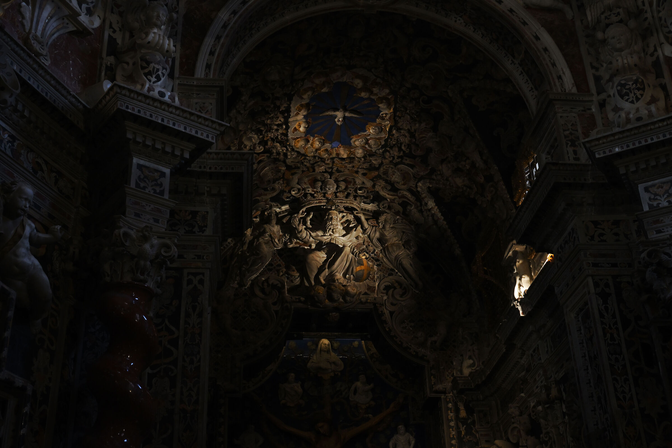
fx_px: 854
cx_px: 336
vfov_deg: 29.4
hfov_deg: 43.0
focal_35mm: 46
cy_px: 224
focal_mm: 30.5
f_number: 8
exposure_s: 1/50
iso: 800
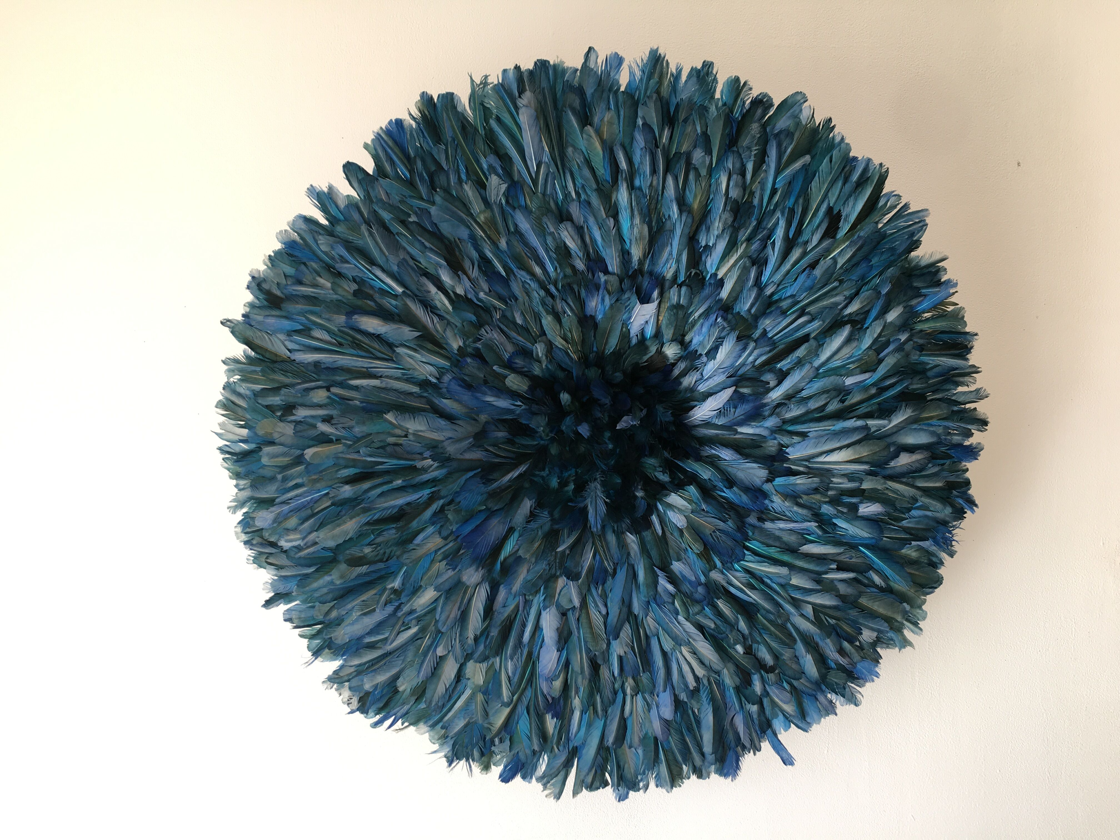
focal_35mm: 29
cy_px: 420
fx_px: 938
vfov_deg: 48.2
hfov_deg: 61.7
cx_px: 560
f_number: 2.2
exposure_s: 1/33
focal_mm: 4.15
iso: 25
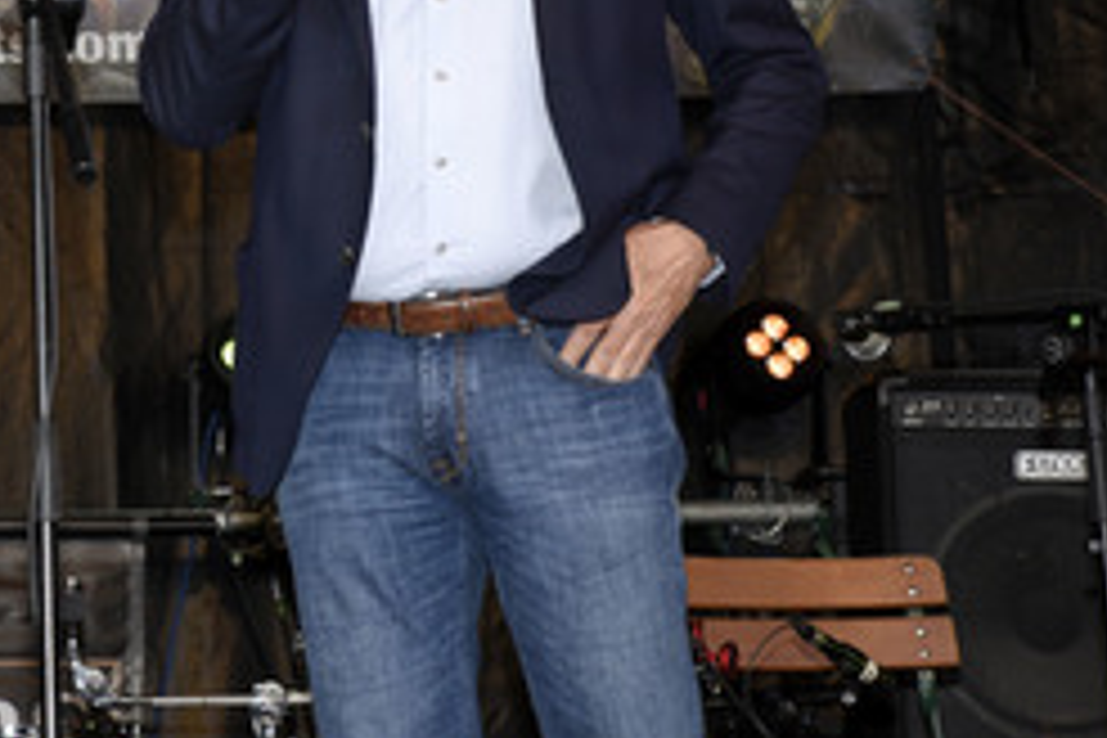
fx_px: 5350
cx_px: 160
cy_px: 76
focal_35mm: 174
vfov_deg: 7.9
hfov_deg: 11.8
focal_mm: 95
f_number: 8
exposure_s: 1/160
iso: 500
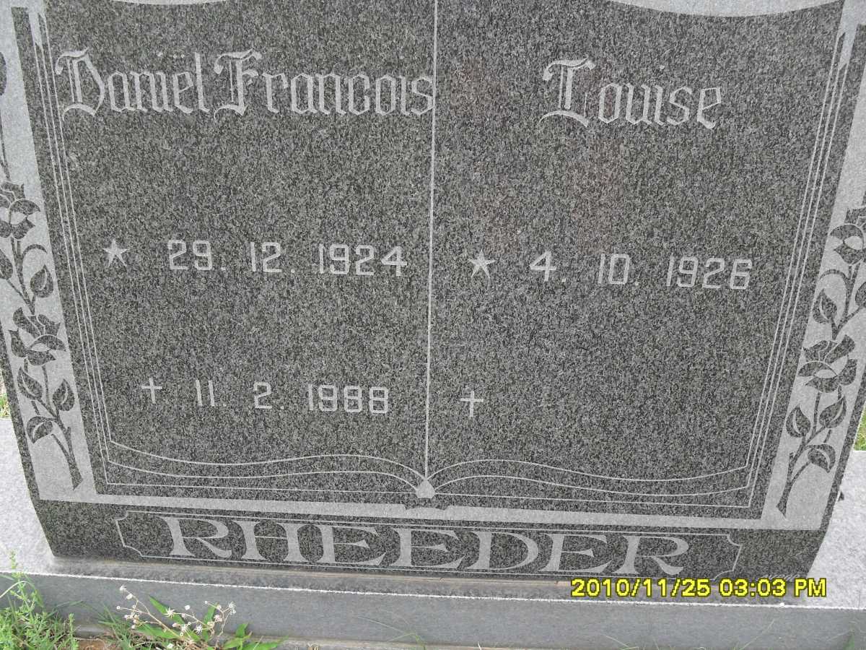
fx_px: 951
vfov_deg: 37.7
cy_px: 325
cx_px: 433
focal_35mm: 38
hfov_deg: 49.0
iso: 80
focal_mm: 6.3
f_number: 2.8
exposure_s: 1/350
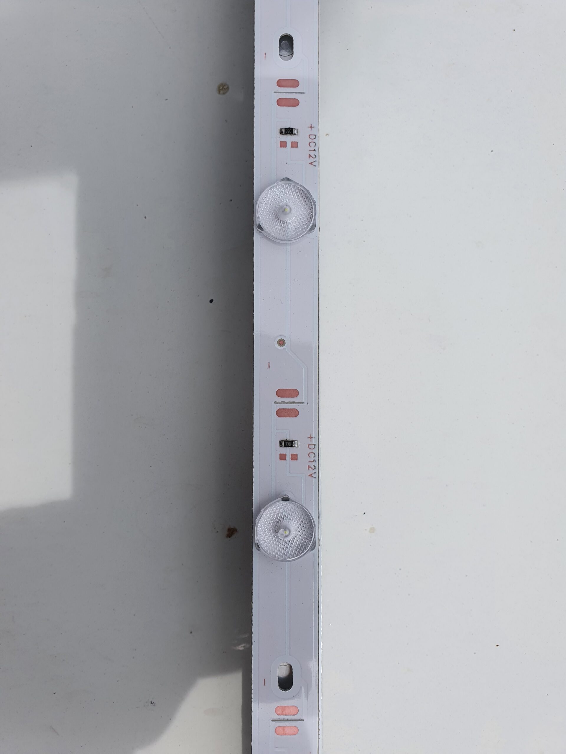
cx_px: 283
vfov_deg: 67.3
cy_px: 377
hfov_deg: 53.1
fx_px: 567
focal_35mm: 26
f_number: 2.4
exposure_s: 1/2528
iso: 50
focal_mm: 4.32
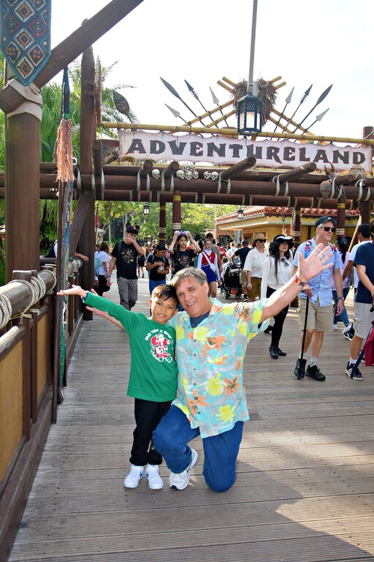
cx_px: 187
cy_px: 281
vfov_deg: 60.3
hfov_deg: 42.3
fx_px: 483
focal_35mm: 31
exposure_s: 1/200
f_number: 4.5
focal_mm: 21
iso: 100
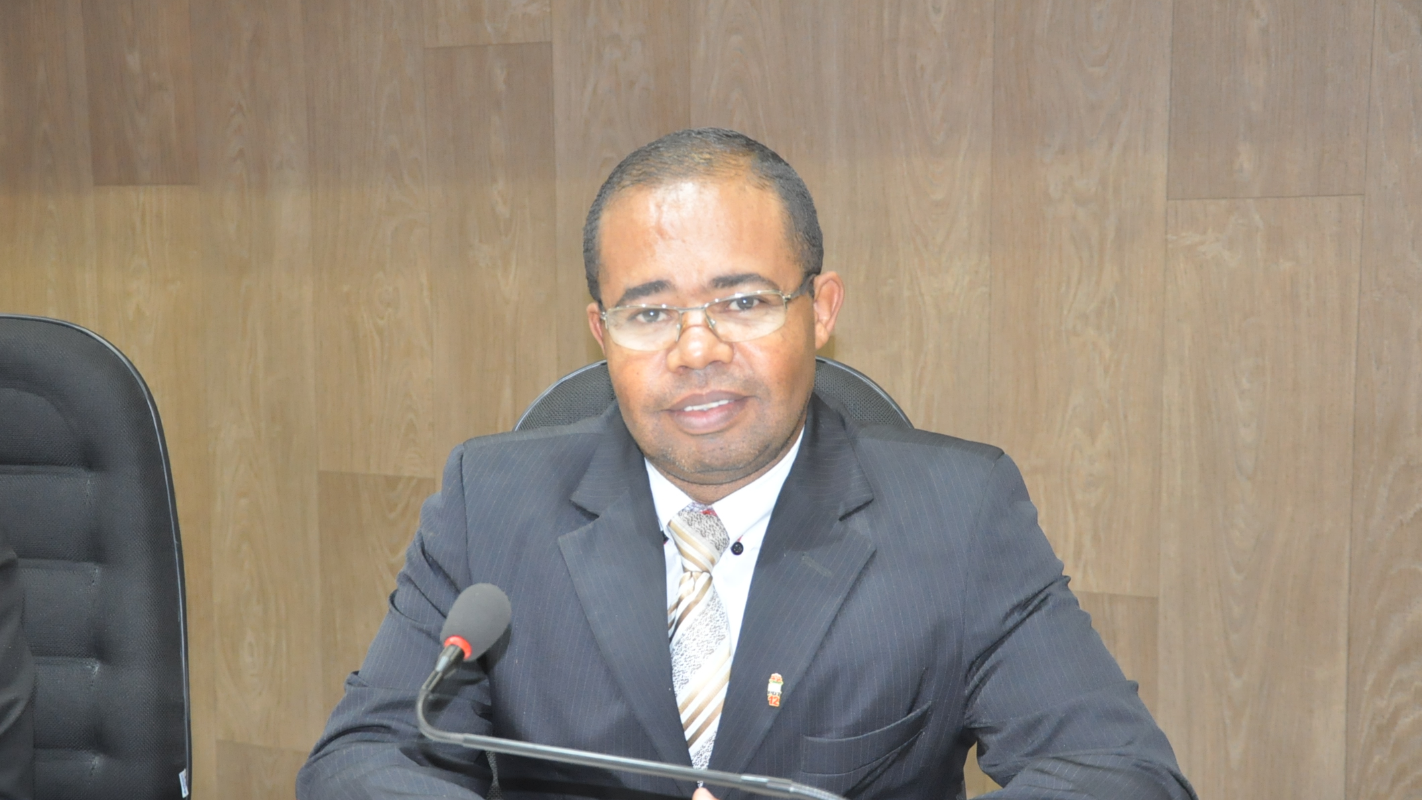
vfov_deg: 21.6
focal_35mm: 56
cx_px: 708
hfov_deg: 37.5
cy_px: 469
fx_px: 2094
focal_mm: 35
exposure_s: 1/60
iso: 2000
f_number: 5
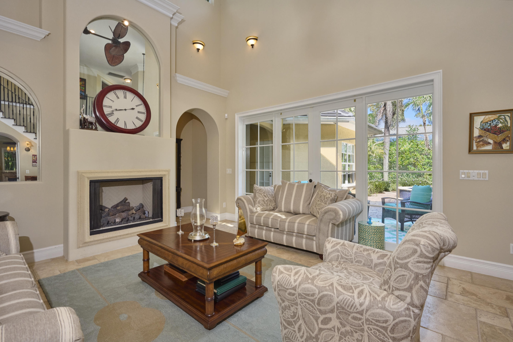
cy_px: 171
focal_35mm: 16
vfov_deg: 73.7
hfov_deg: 96.7
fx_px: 228
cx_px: 256
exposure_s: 1/320
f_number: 8
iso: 800
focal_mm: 16
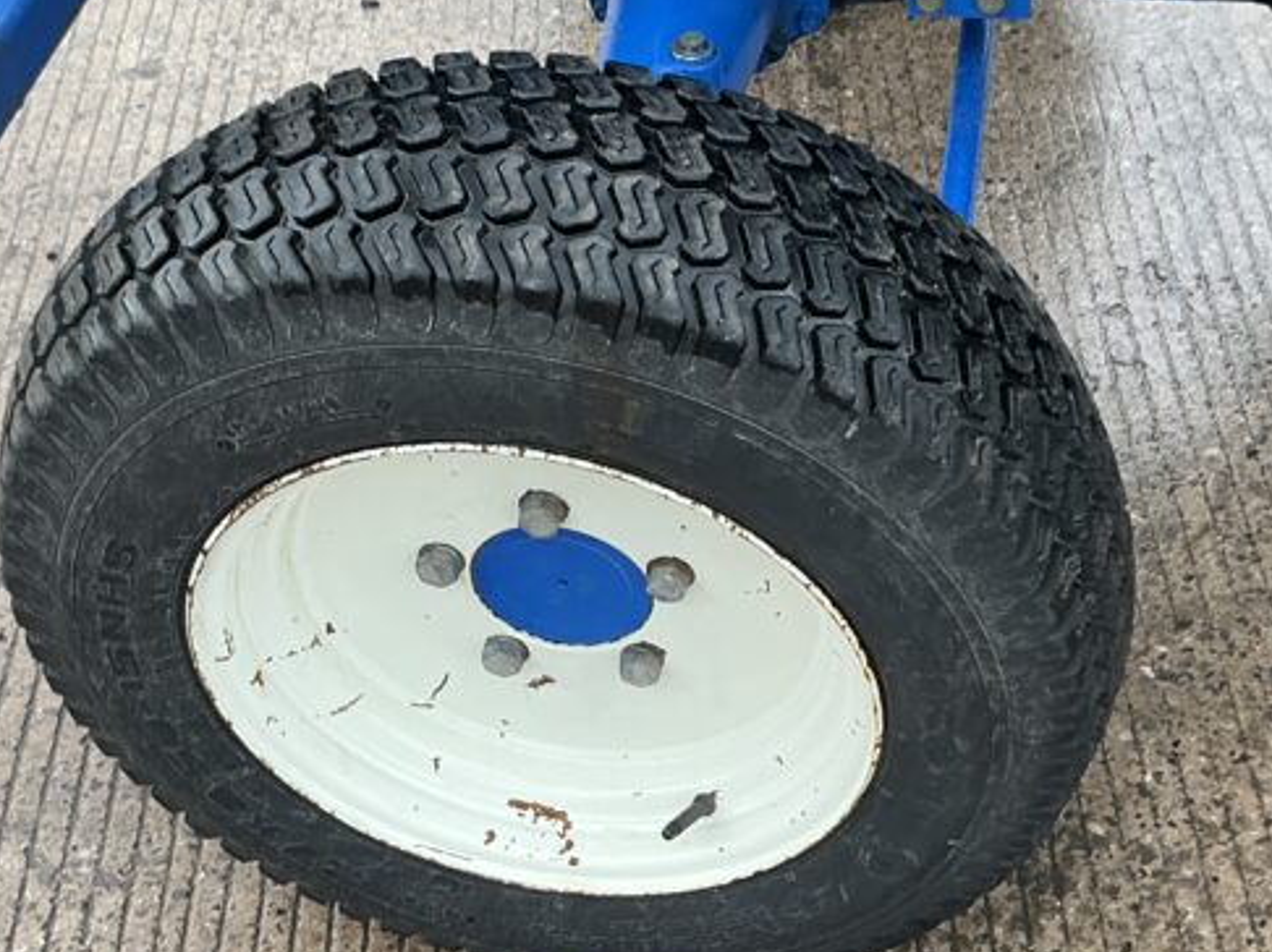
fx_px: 2167
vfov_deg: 24.8
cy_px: 403
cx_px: 735
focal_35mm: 59
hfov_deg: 32.7
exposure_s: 1/122
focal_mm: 3
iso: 20
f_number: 1.8
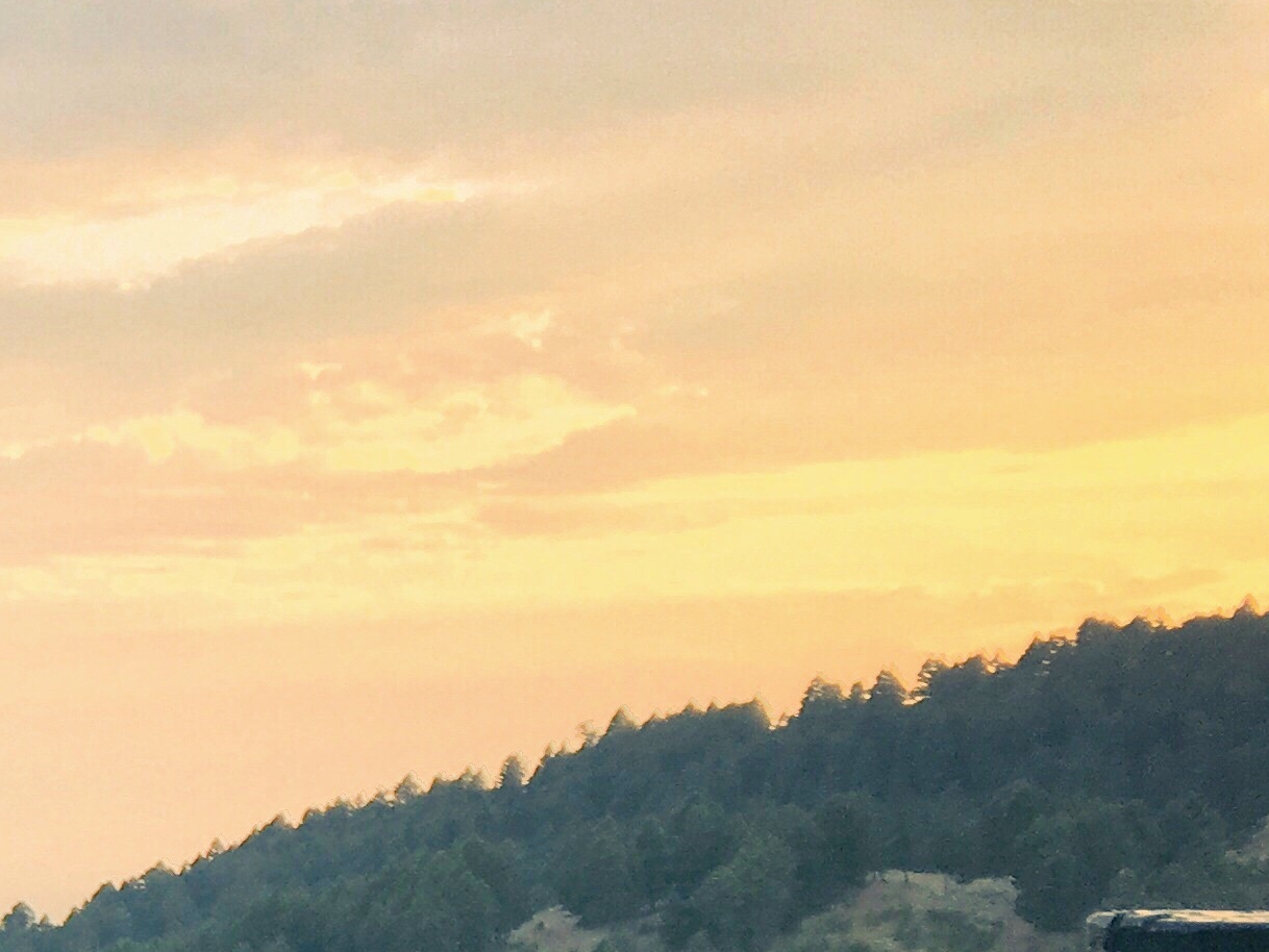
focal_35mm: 96
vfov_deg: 14.8
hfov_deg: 17.6
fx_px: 3520
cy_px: 1211
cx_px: -801
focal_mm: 4.15
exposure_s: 1/166
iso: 25
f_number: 2.2
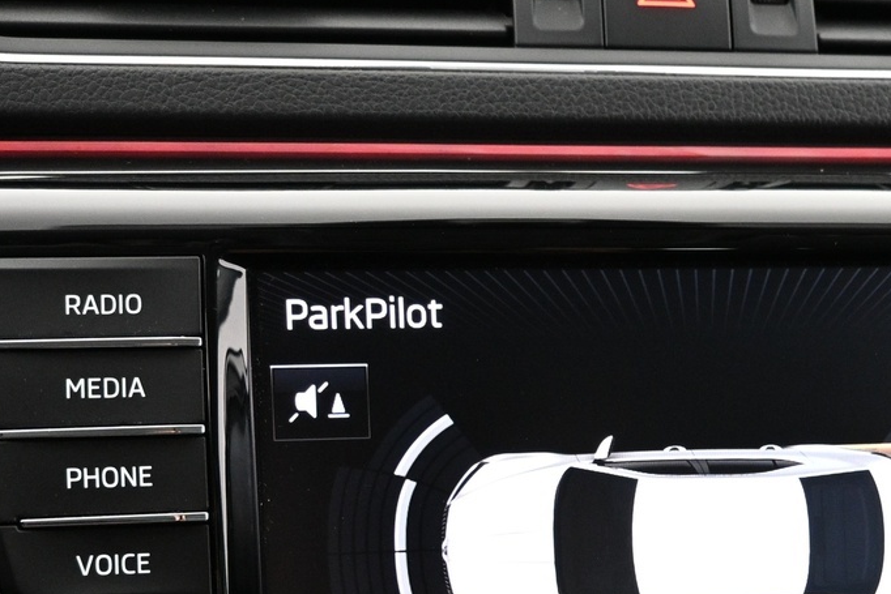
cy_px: 561
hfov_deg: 34.2
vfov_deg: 23.0
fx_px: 1411
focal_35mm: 57
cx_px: 678
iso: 1600
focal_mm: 16
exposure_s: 1/20
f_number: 3.5
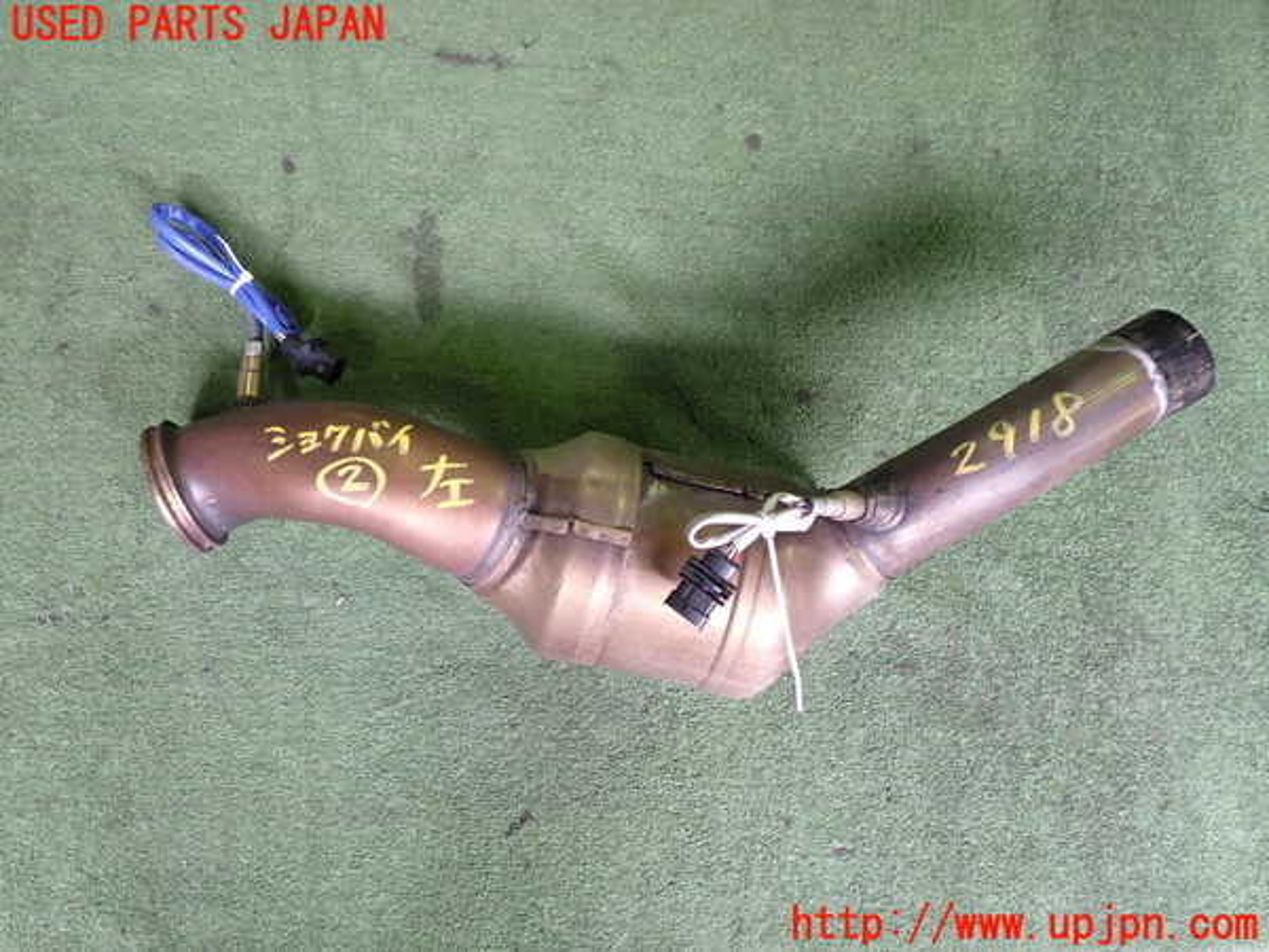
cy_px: 476
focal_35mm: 30
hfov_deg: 60.0
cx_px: 634
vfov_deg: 46.8
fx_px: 1100
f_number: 2.3
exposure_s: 1/30
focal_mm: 5.4
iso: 250
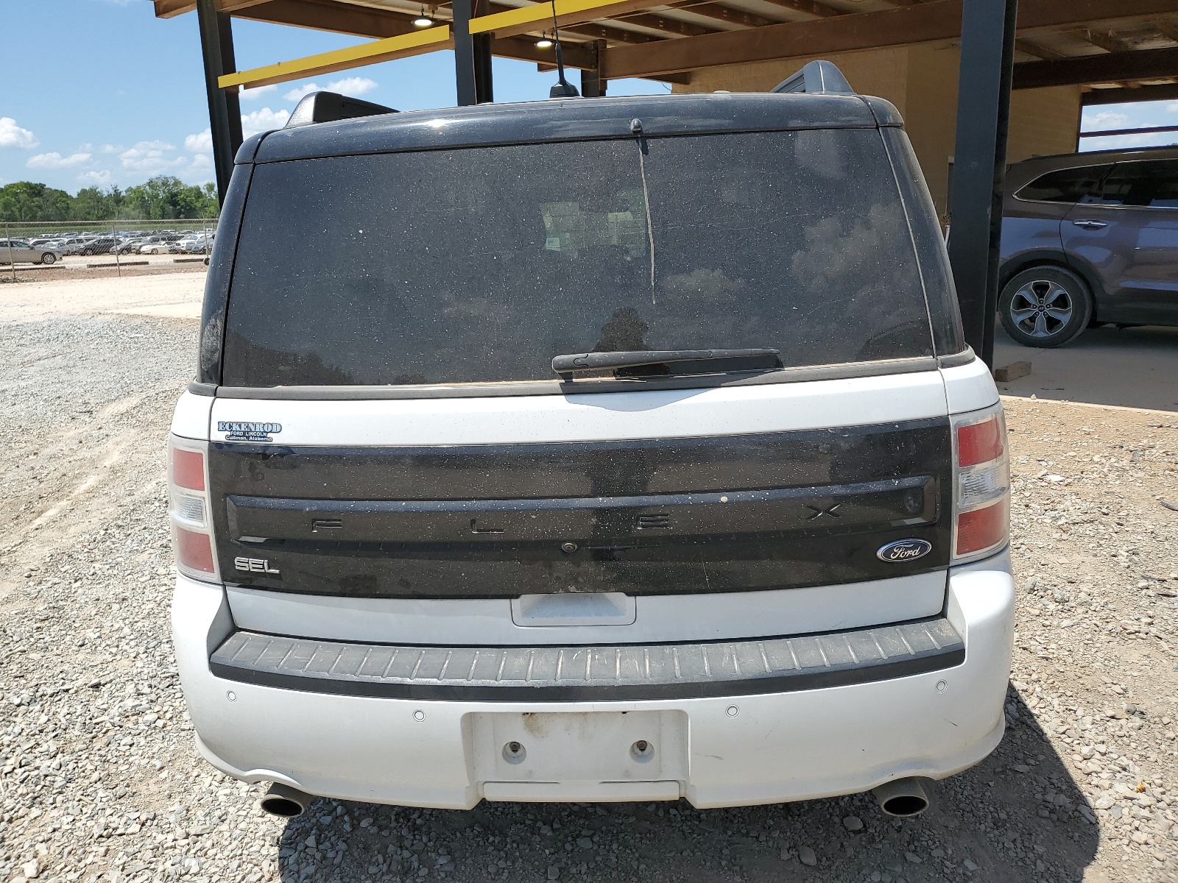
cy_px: 442
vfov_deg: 53.1
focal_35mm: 26
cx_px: 589
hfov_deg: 67.3
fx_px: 885
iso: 50
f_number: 1.5
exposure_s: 1/3333
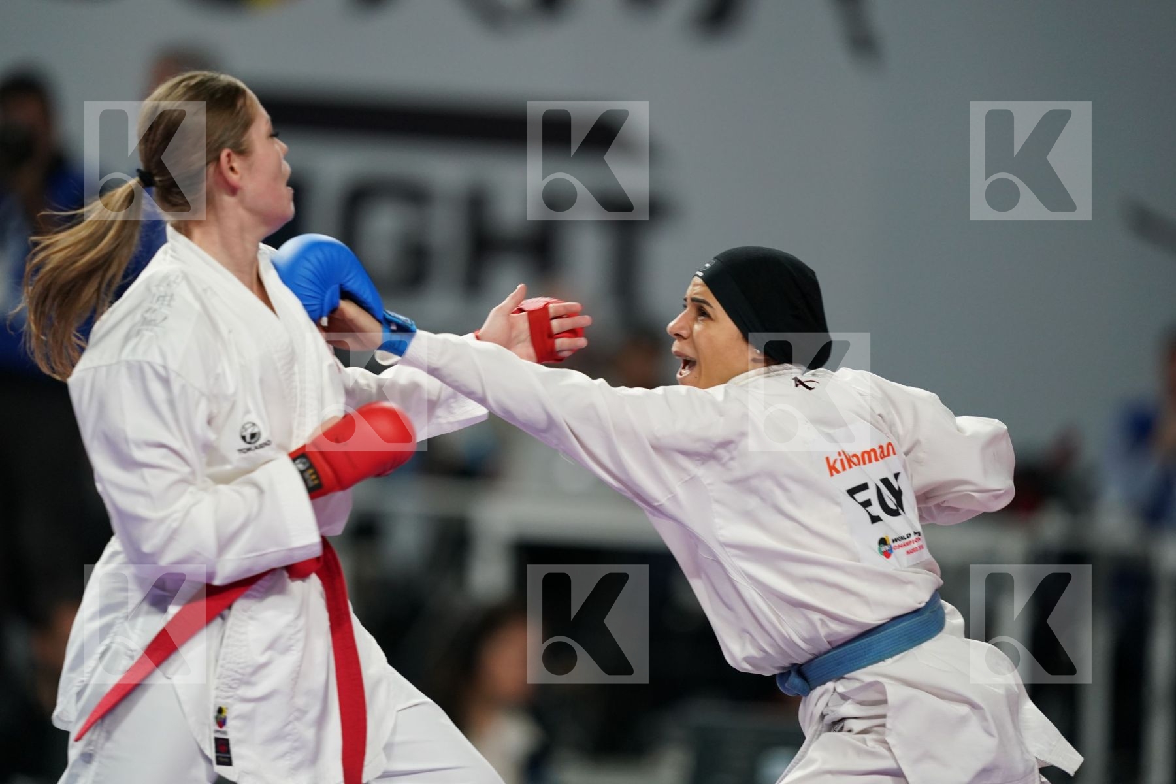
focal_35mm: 400
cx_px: 588
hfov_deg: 5.2
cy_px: 392
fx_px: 13066
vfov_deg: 3.4
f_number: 2.8
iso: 2000
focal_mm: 400
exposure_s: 1/1000
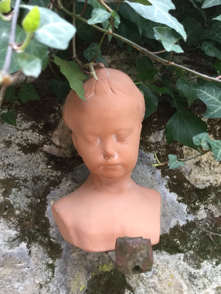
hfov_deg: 45.4
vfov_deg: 58.4
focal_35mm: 31
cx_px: 110
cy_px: 147
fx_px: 264
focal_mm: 3.3
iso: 125
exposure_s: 1/33
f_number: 2.4
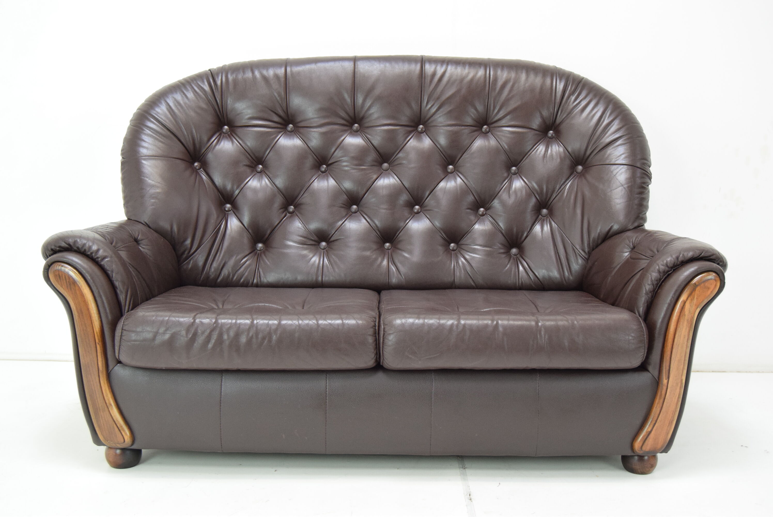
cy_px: 258
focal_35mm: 39
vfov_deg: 34.3
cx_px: 386
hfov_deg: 49.5
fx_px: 838
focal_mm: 26
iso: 1600
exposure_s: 1/125
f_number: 5.6
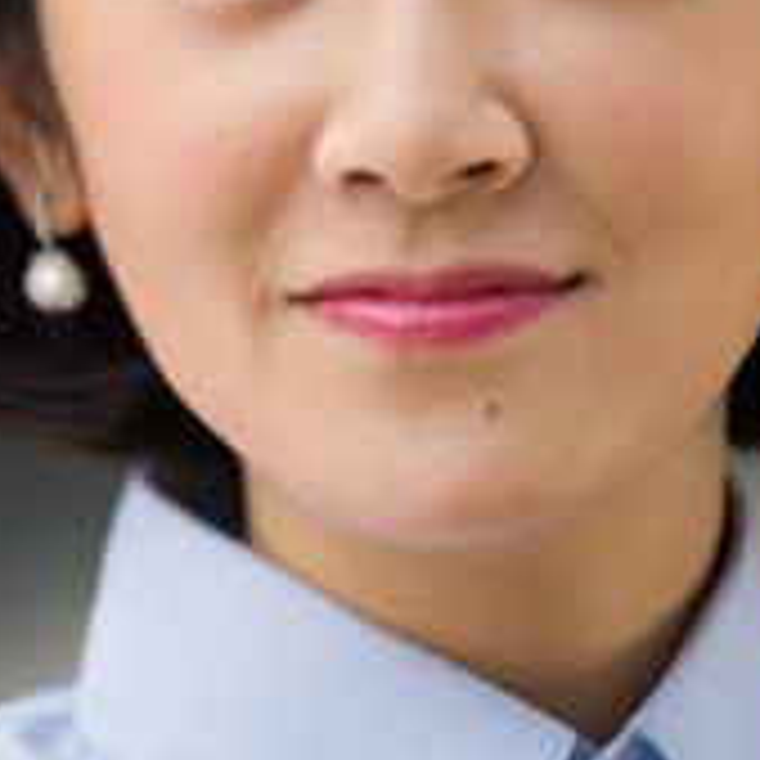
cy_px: 218
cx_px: 36
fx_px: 14034
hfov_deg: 3.1
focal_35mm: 565
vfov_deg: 3.1
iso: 50
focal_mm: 175
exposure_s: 1/400
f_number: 2.8
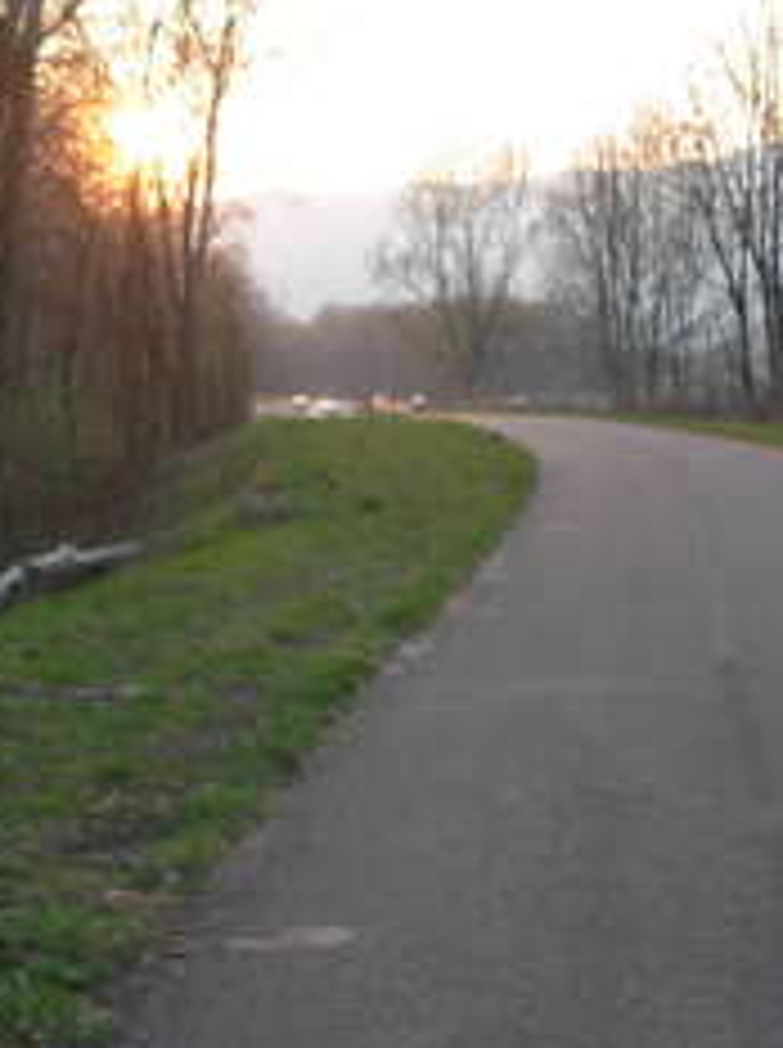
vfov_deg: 20.1
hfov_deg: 15.0
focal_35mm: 98
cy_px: 463
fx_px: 2964
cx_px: 310
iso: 79
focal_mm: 6.3
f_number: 2.9
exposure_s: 1/121
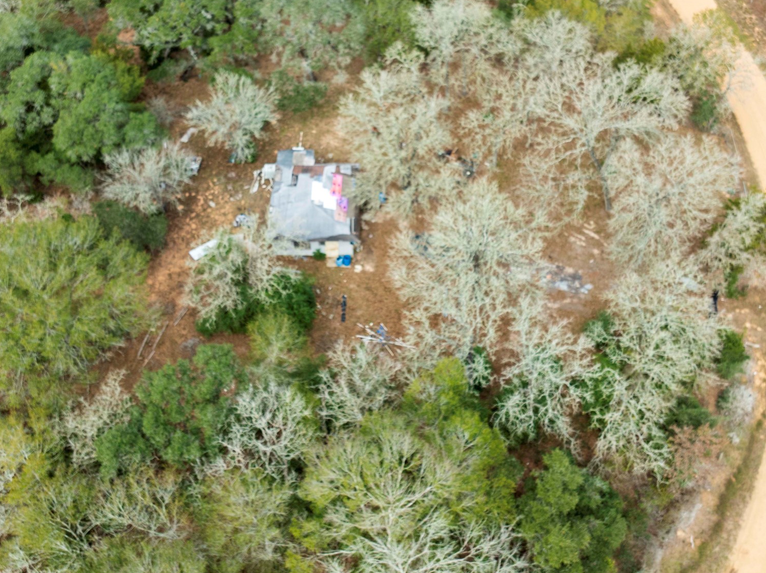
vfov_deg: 42.5
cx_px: 374
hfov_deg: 55.4
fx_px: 730
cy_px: 207
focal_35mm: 33
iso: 100
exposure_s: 1/500
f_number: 2.8
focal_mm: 12.29
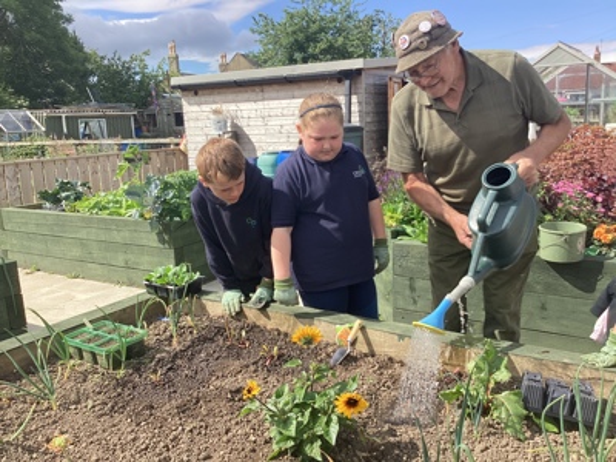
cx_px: 308
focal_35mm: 31
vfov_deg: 45.4
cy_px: 231
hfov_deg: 58.4
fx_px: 552
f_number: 2.4
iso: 25
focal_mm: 3.3
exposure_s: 1/691
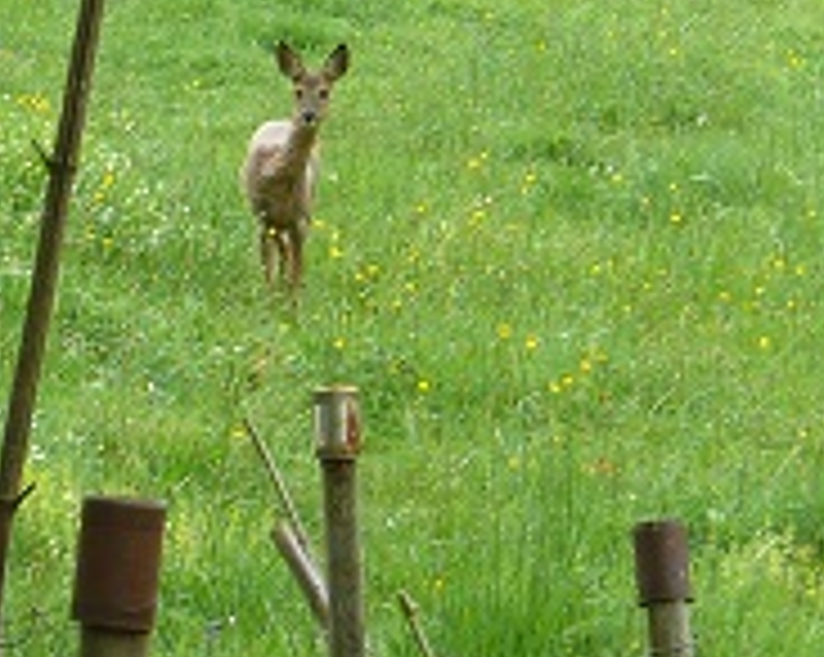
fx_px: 17296
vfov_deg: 2.2
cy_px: 76
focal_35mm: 710
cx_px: -95
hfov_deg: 2.7
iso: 100
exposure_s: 1/80
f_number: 4.8
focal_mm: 31
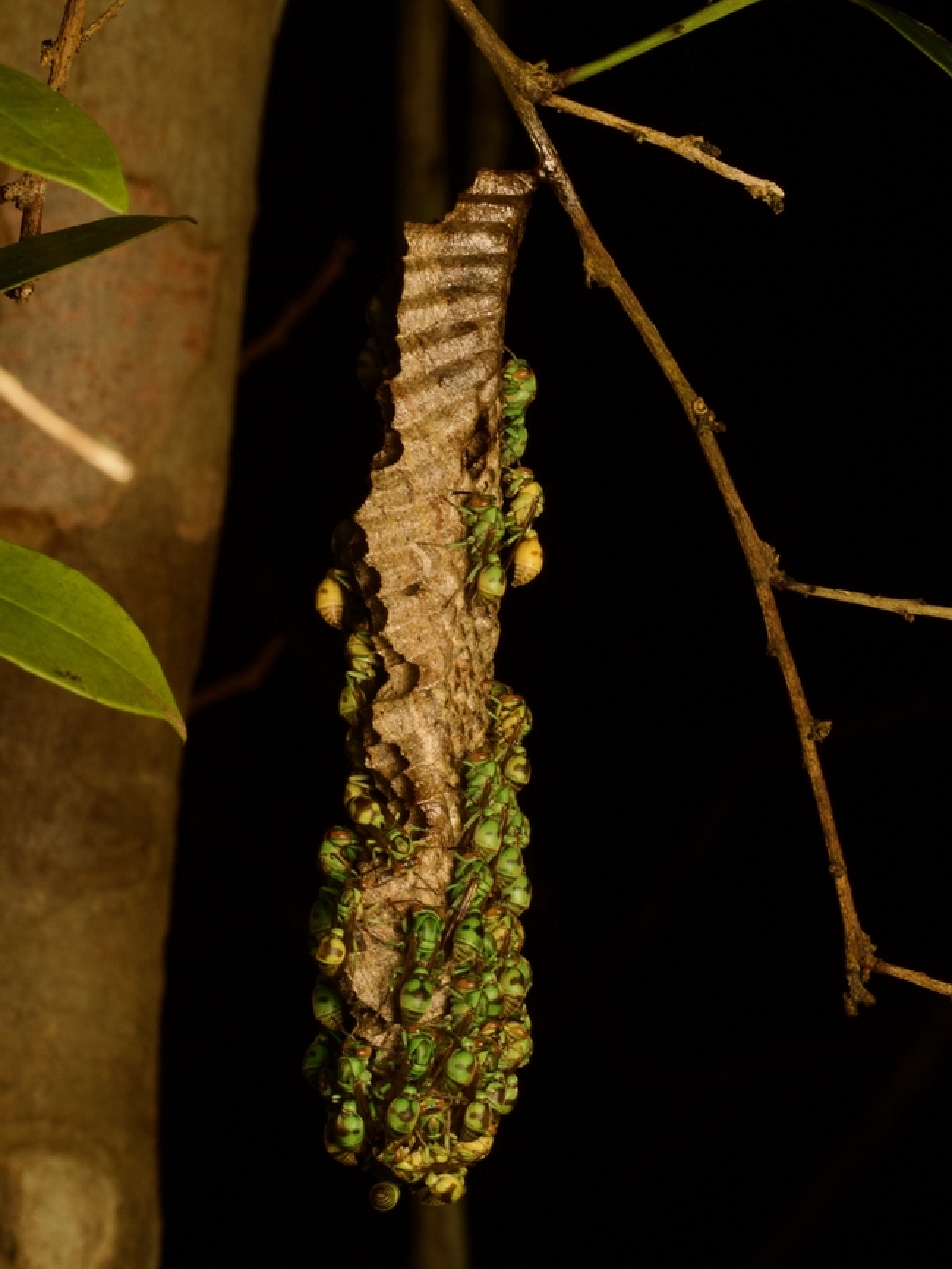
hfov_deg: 12.4
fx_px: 4398
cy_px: 634
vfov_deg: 16.4
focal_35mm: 120
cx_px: 476
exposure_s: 1/60
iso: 400
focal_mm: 60
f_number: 16
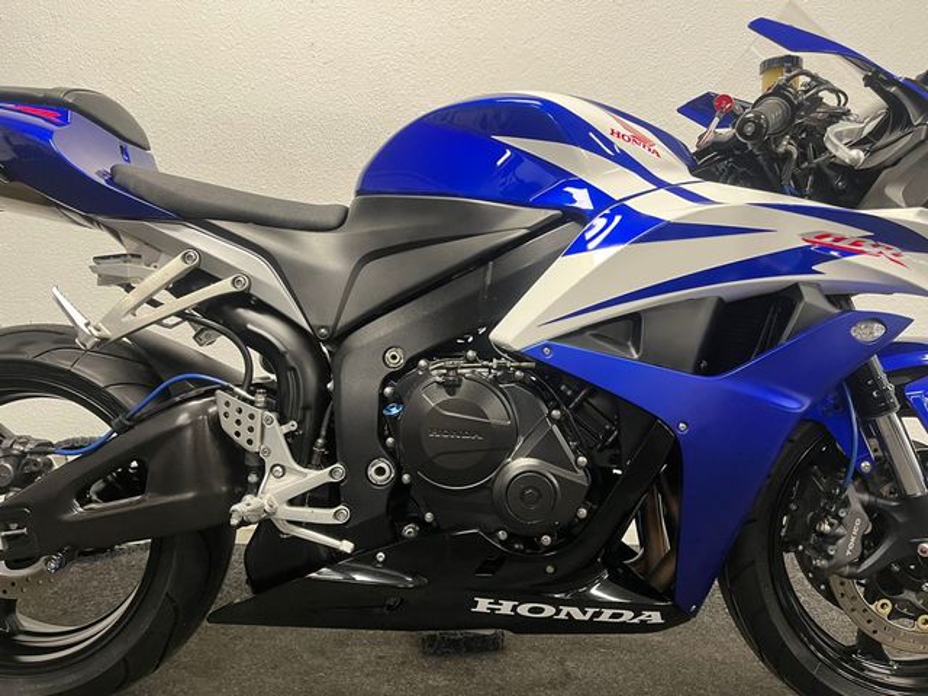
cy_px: 348
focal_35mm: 26
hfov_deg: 67.3
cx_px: 464
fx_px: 697
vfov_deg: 53.1
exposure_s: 1/50
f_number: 1.6
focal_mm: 5.1
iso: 160
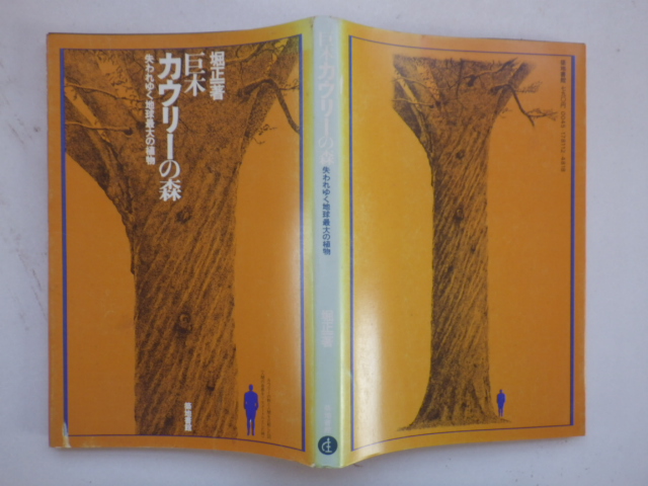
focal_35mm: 28
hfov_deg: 63.4
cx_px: 324
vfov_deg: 49.7
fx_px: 524
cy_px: 243
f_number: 3.5
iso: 160
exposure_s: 1/45
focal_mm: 5
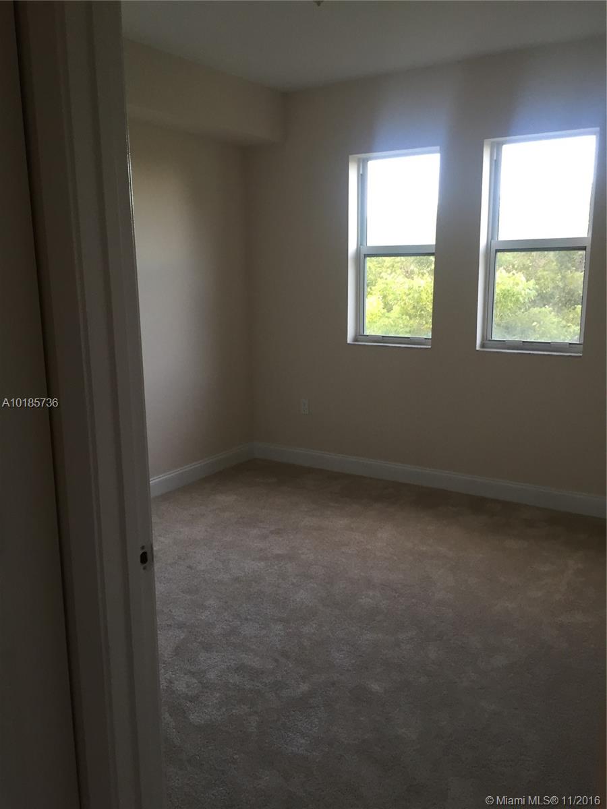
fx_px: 678
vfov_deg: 61.7
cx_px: 304
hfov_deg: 48.2
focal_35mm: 29
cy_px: 404
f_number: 2.2
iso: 80
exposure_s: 1/30
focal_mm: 4.15
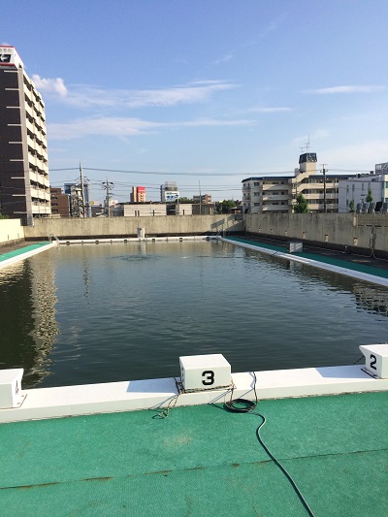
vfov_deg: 61.6
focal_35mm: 29
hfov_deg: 48.2
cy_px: 258
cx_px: 194
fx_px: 433
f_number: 2.2
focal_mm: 4.15
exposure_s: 1/1953
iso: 32
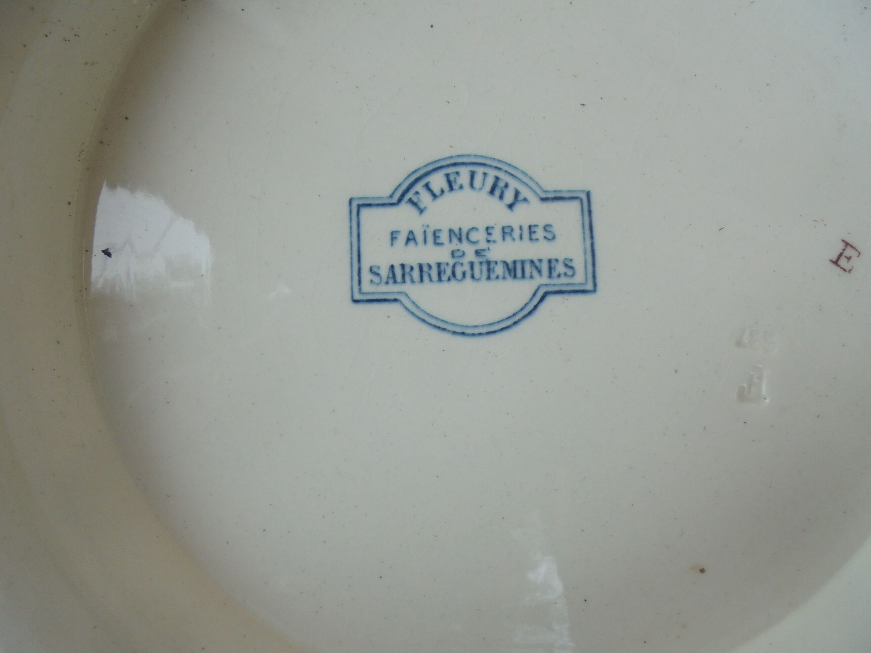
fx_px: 654
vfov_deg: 53.1
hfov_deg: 67.3
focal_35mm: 26
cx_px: 436
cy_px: 326
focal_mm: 4.6
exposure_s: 1/160
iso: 100
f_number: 3.5
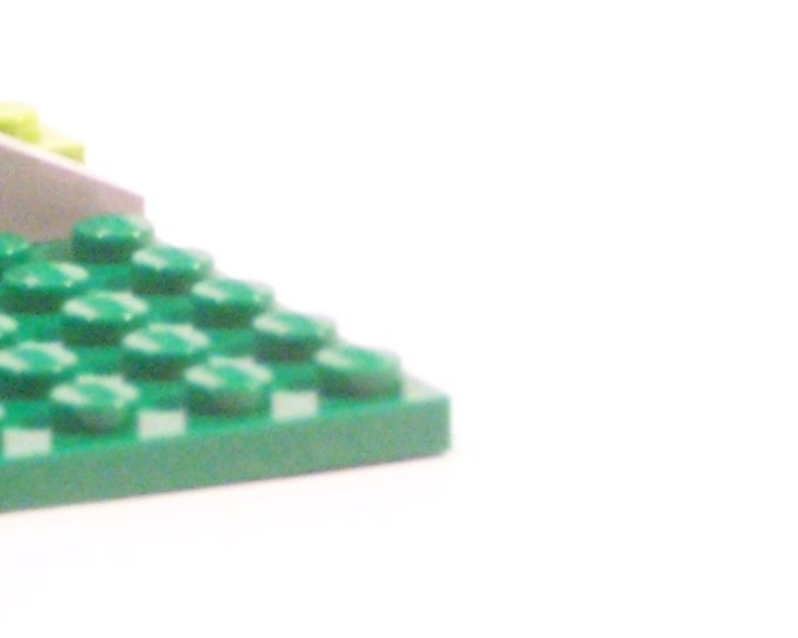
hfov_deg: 4.3
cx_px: -884
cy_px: -240
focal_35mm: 444
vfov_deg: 3.5
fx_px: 10486
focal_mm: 17.5
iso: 400
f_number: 3.6
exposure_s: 1/30
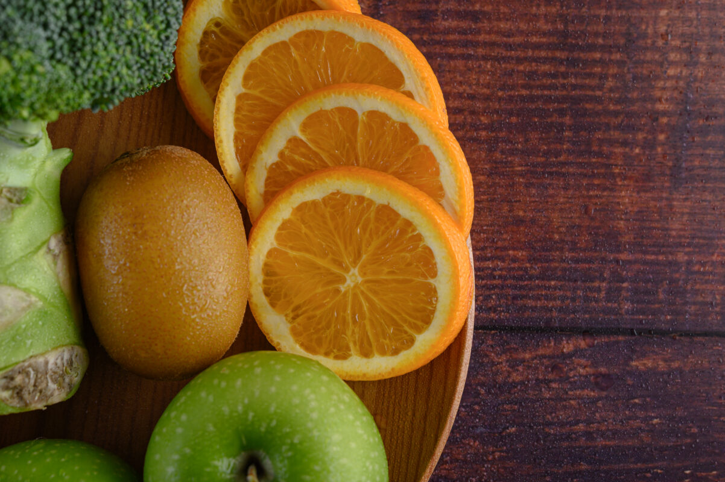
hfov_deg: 33.4
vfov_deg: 22.6
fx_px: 1208
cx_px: 362
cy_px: 241
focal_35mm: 60
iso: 100
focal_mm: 60
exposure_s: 1/160
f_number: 9
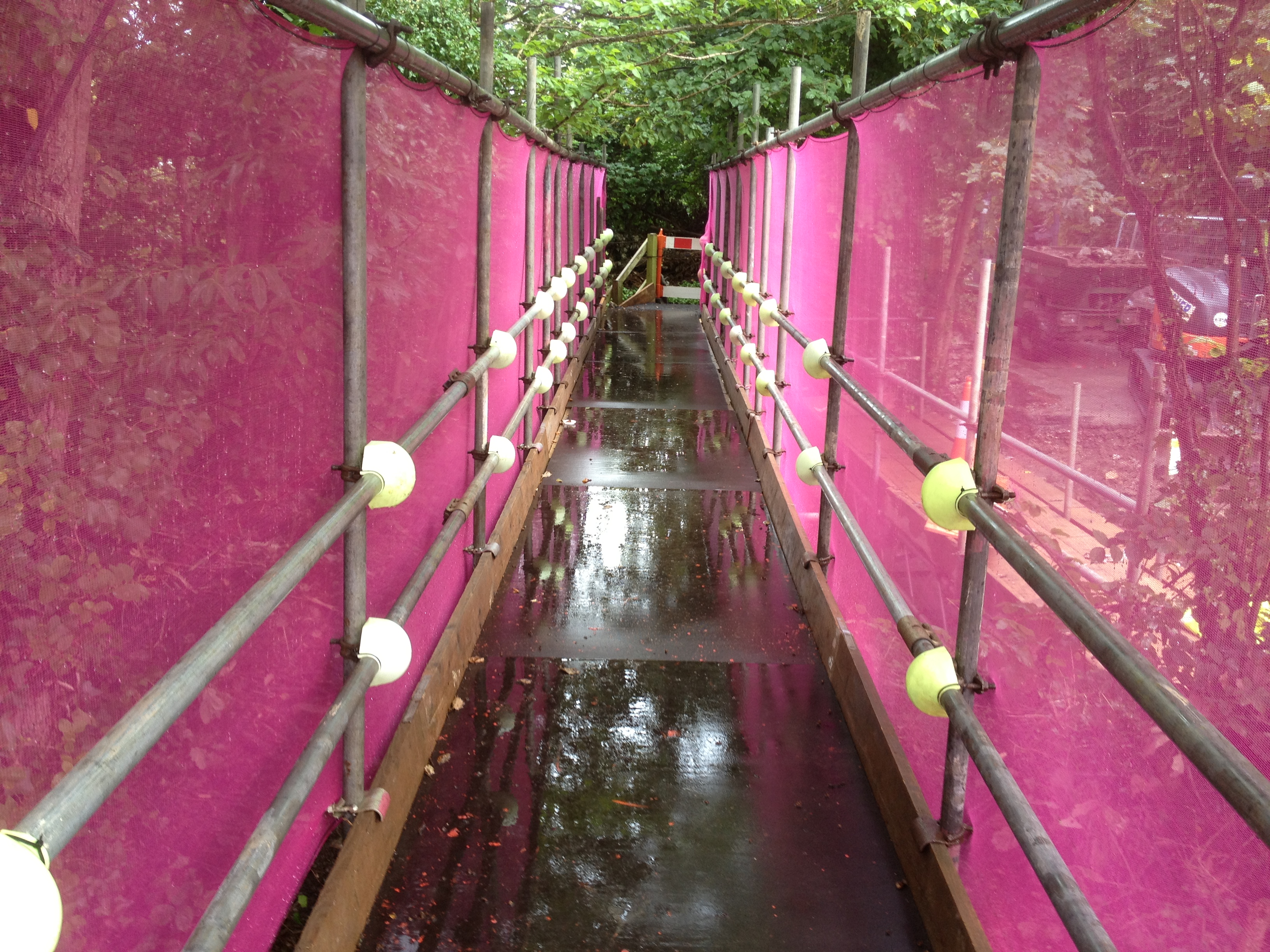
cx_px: 635
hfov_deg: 52.6
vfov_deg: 40.7
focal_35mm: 35
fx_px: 1284
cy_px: 476
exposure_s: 1/60
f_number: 2.4
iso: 50
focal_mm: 4.28
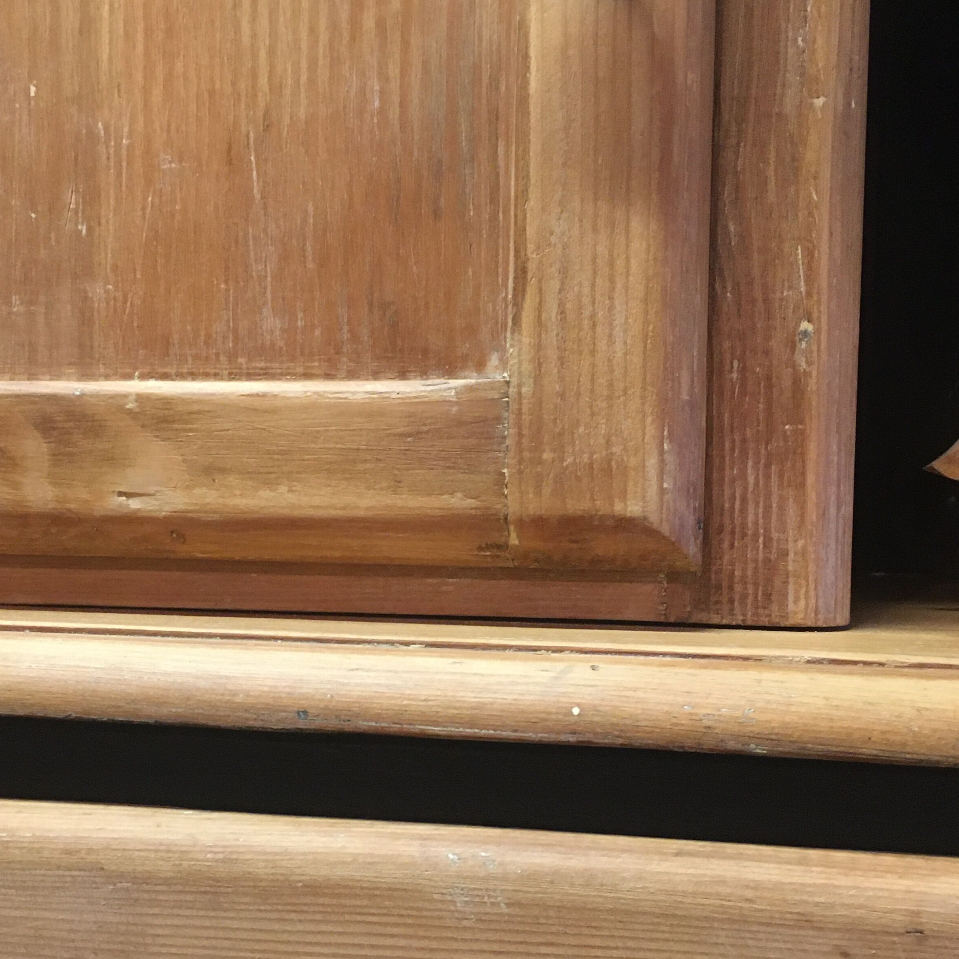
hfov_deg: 38.3
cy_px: 584
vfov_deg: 38.2
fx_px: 1379
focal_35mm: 44
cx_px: 405
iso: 200
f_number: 2.2
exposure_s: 1/17
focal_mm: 4.15
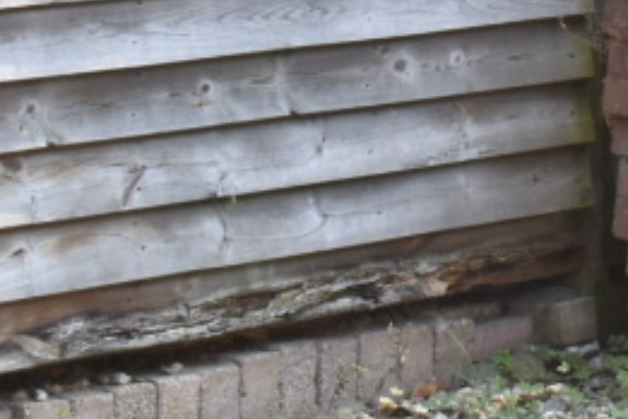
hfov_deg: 5.8
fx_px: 5843
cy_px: -535
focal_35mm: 335
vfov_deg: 4.0
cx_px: 1807
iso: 400
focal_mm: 36
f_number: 7.1
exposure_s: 1/200
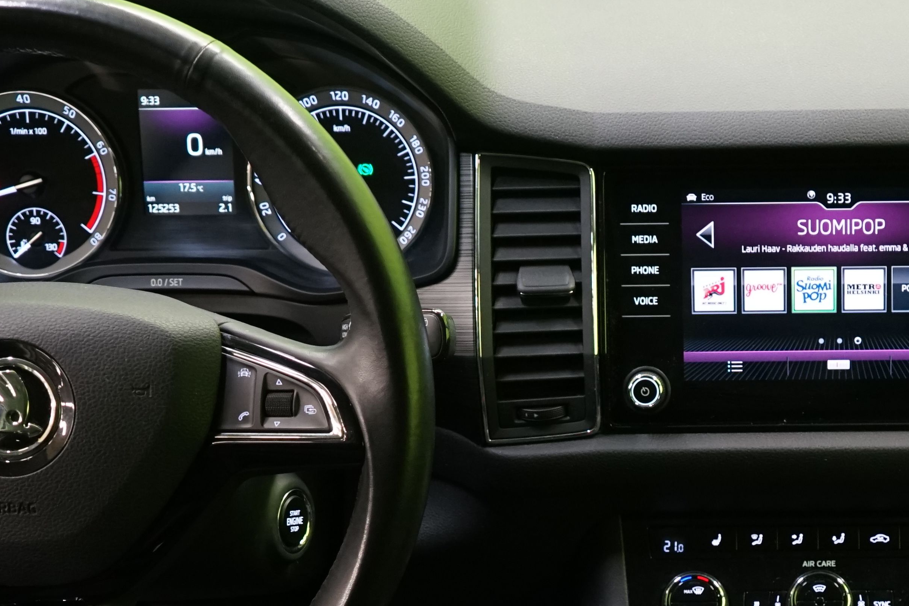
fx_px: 2070
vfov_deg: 16.1
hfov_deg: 24.3
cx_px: 746
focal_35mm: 82
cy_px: 708
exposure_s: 1/15
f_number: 5
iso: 1600
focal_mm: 33
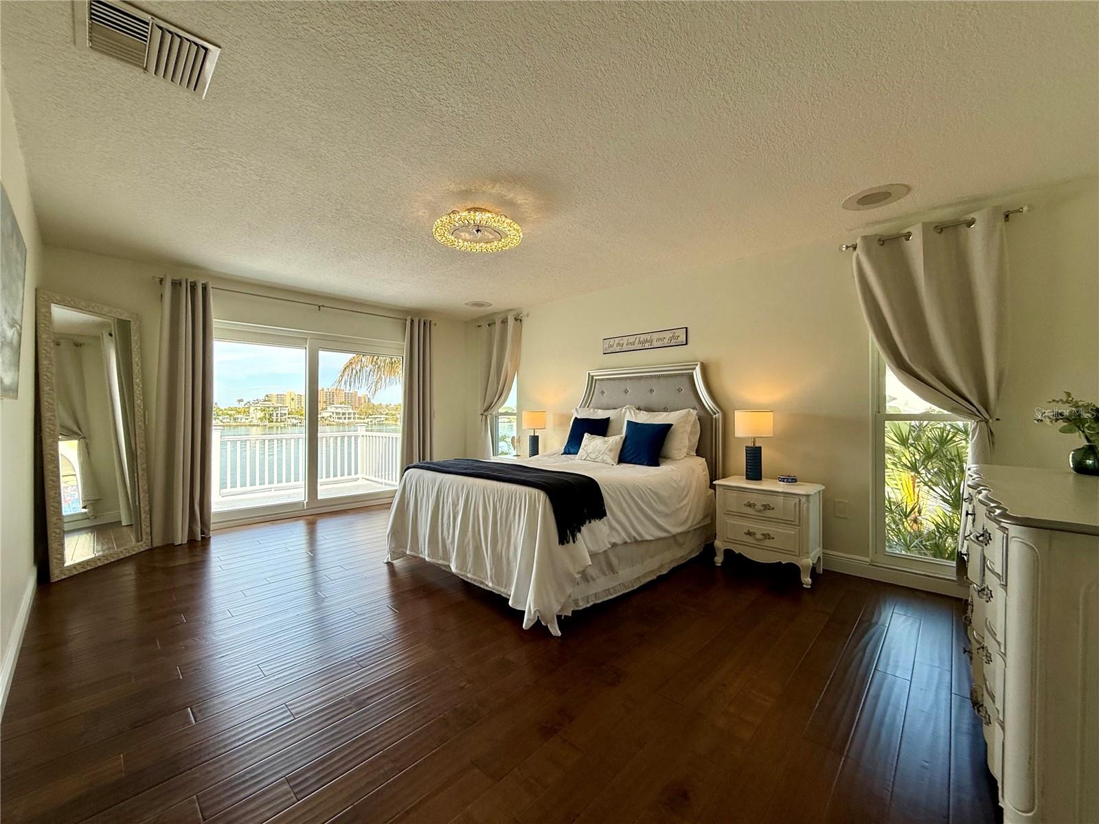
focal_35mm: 14
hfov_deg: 102.1
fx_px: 444
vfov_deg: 85.7
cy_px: 412
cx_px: 550
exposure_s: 1/191
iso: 64
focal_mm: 2.22
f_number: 2.2
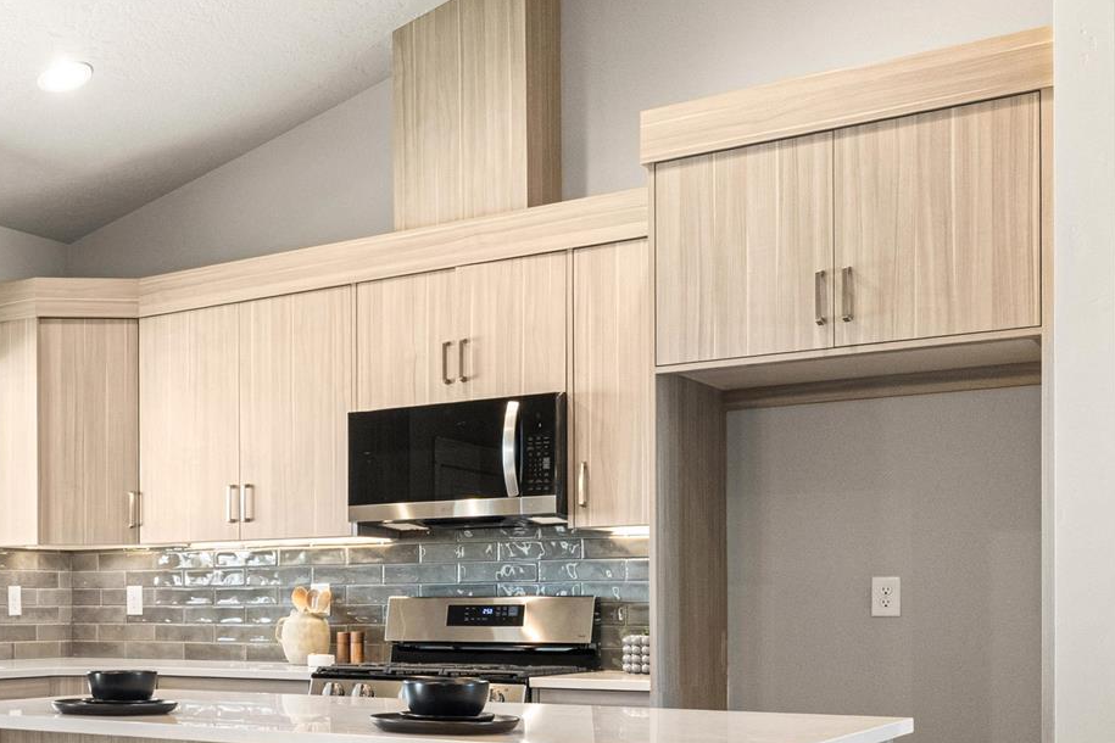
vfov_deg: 28.1
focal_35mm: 47
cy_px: 577
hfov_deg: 37.8
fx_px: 1456
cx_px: 26
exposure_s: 1/8
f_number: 11
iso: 1250
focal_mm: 14
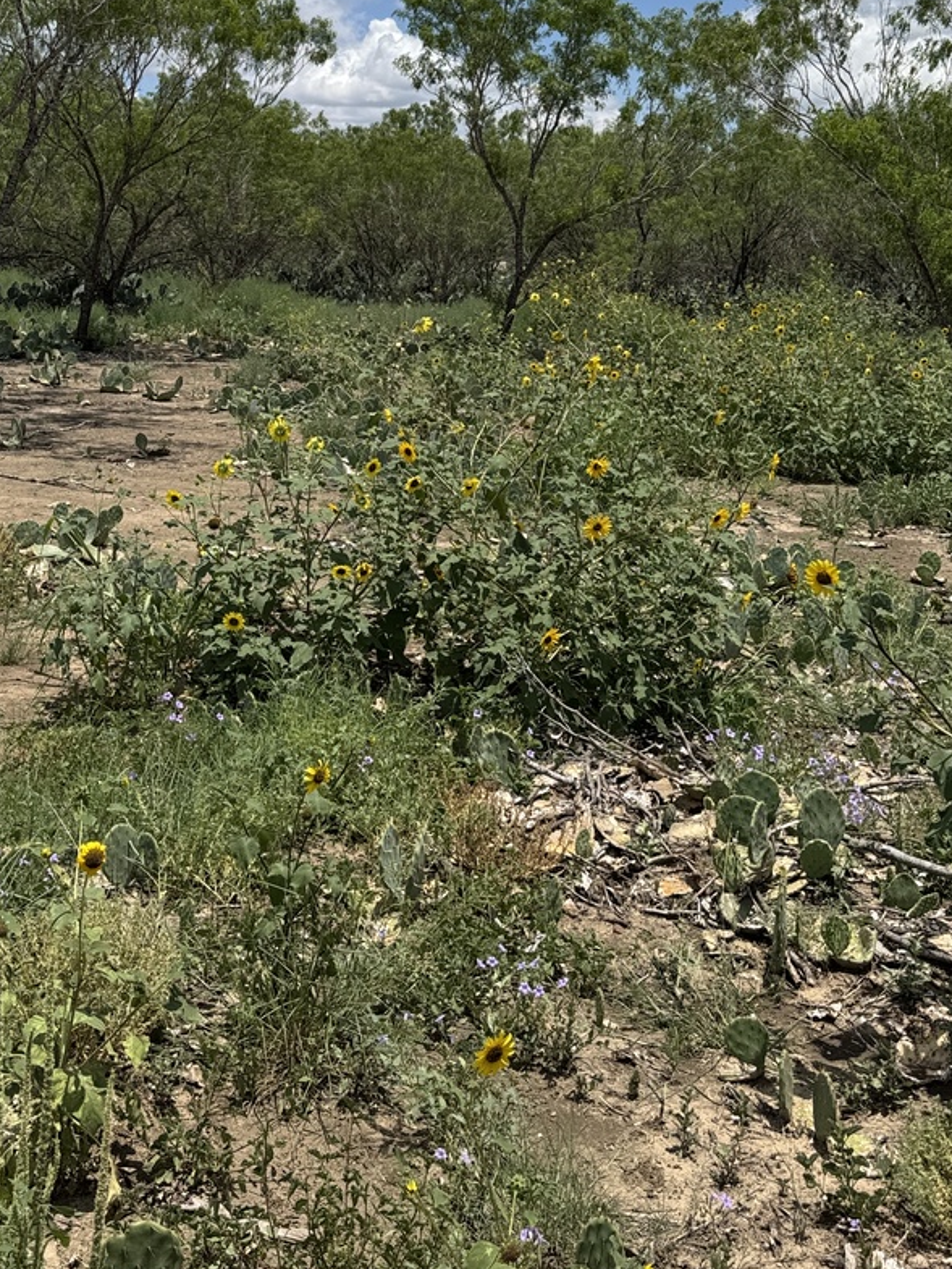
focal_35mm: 44
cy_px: 306
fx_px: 1613
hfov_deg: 32.6
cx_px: 315
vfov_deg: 41.6
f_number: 1.78
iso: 80
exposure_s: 1/6410
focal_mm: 6.76
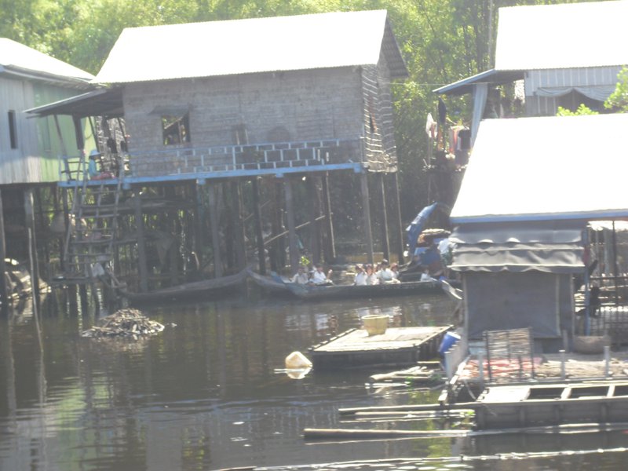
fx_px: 2050
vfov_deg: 13.1
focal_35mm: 113
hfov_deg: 17.4
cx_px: 314
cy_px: 236
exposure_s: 1/125
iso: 100
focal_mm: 18.6
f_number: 5.2
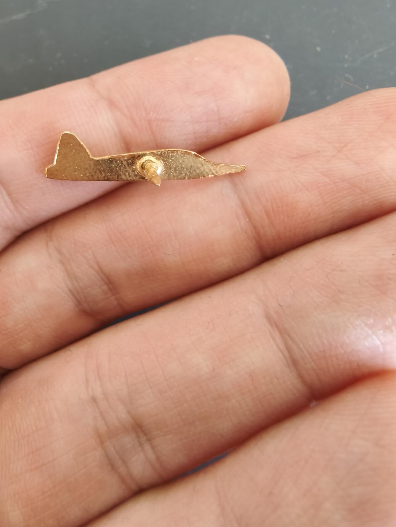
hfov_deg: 58.9
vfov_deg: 73.9
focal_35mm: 23
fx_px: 351
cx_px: 198
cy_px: 264
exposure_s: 1/50
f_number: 2
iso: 640
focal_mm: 2.32
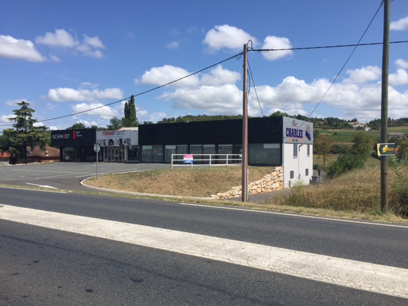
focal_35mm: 29
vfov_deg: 48.2
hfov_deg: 61.7
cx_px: 204
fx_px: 342
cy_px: 153
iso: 32
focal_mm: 4.15
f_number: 2.2
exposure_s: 1/3300
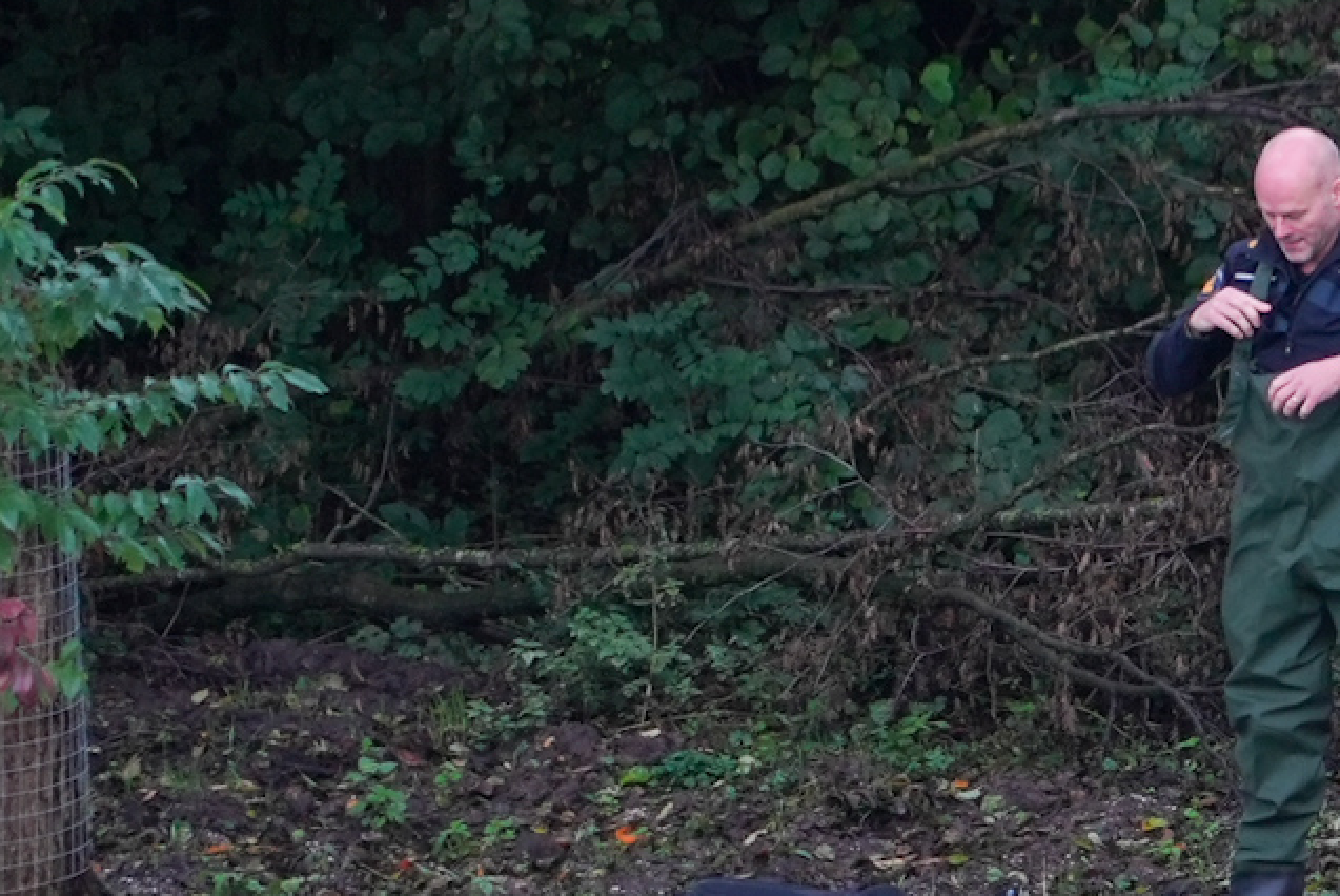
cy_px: 728
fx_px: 26936
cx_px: 1708
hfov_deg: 2.8
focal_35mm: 723
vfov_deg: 1.9
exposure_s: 1/125
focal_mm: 240
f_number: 8
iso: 1000
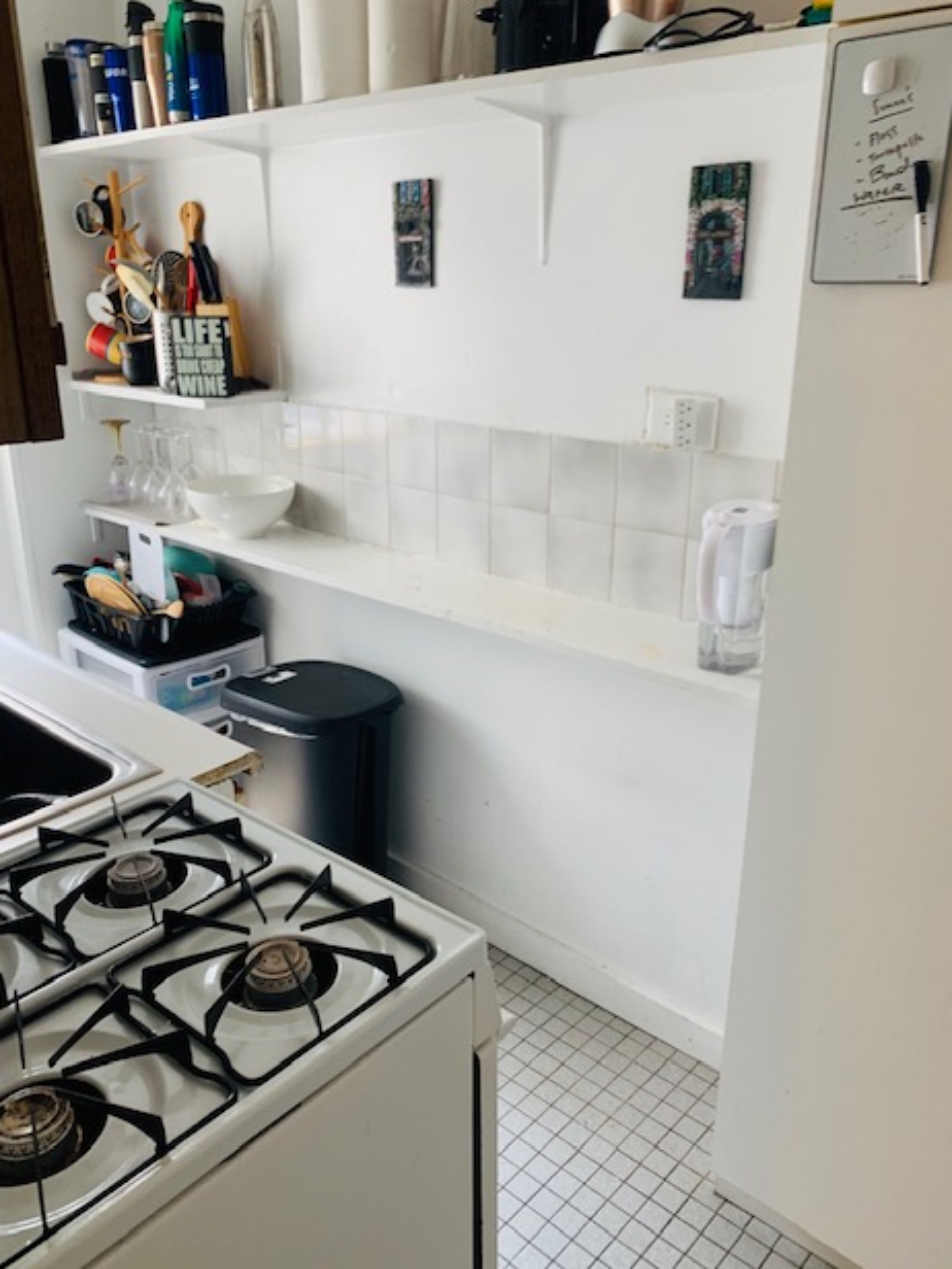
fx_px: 990
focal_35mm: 27
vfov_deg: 65.3
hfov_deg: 51.4
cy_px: 643
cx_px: 480
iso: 125
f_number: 1.8
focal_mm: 4.25
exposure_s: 1/60
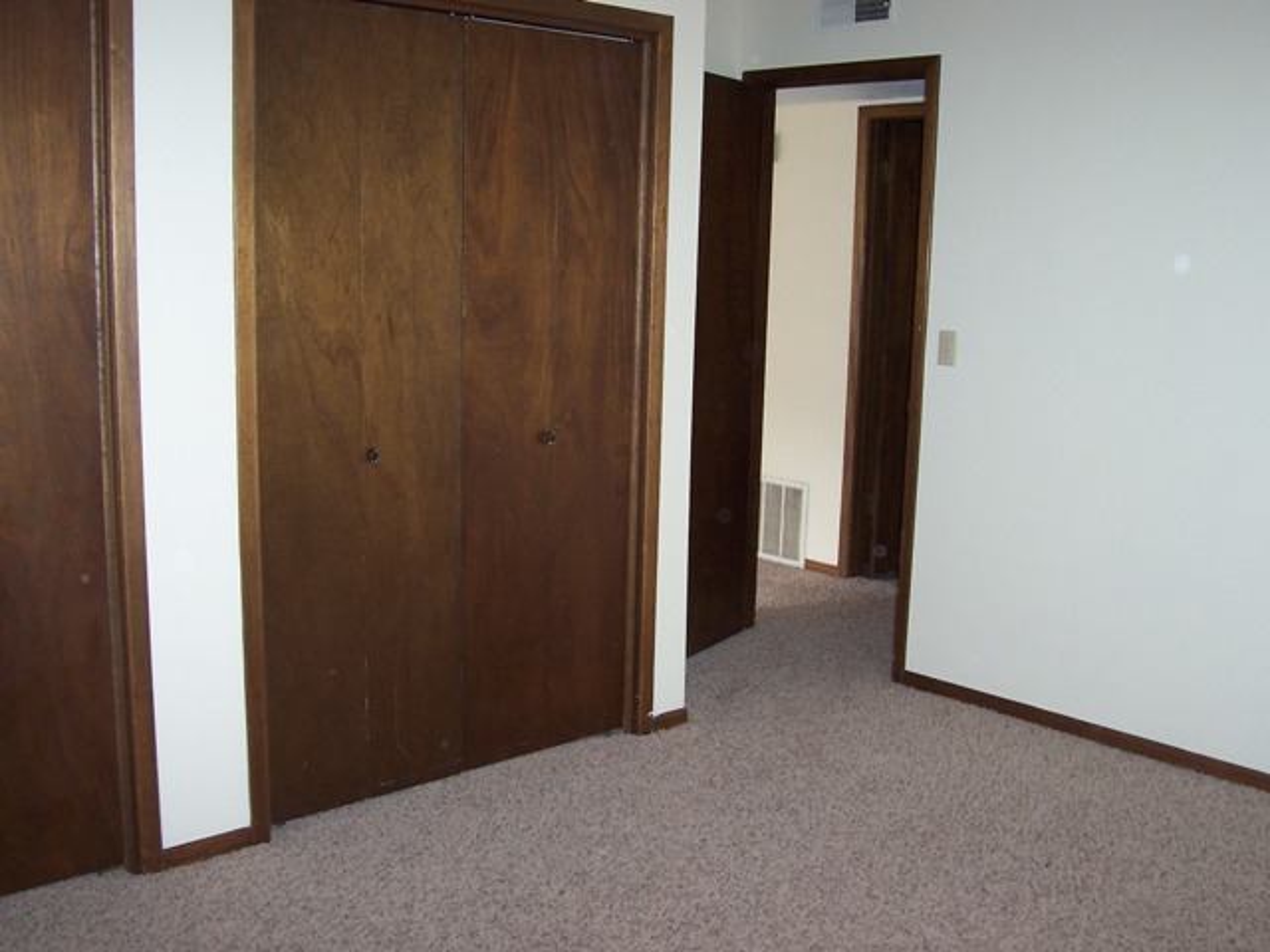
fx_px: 1357
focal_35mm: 37
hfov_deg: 50.1
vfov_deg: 38.7
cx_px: 635
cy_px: 476
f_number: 2.8
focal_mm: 5.6
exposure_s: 1/60
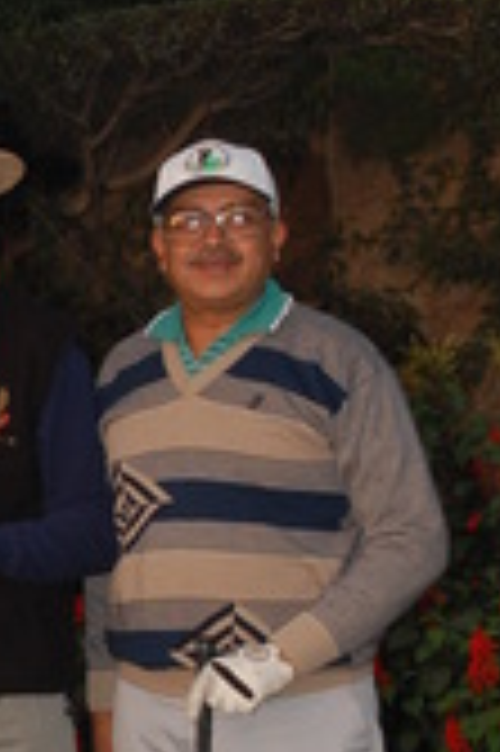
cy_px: 585
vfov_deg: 11.9
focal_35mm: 172
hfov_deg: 7.9
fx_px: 3591
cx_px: -169
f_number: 5.6
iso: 400
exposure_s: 1/200
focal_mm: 40
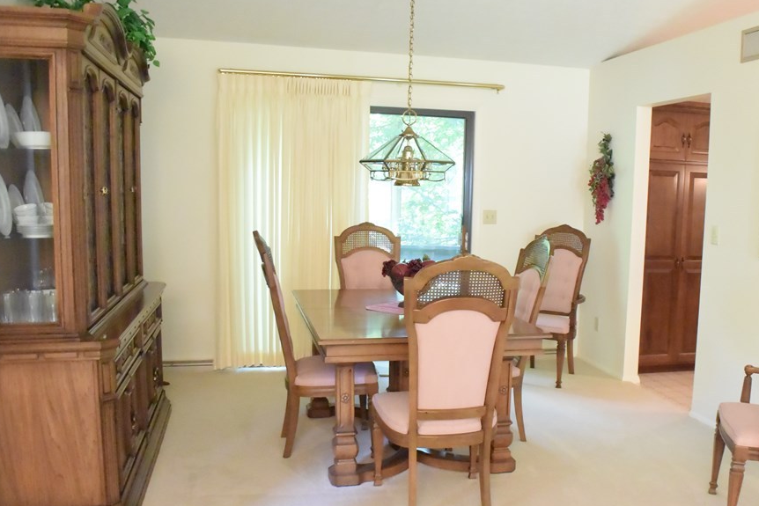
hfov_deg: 55.4
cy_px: 285
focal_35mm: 34
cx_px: 454
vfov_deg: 38.8
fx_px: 717
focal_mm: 10
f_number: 3.5
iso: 4500
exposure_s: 1/60
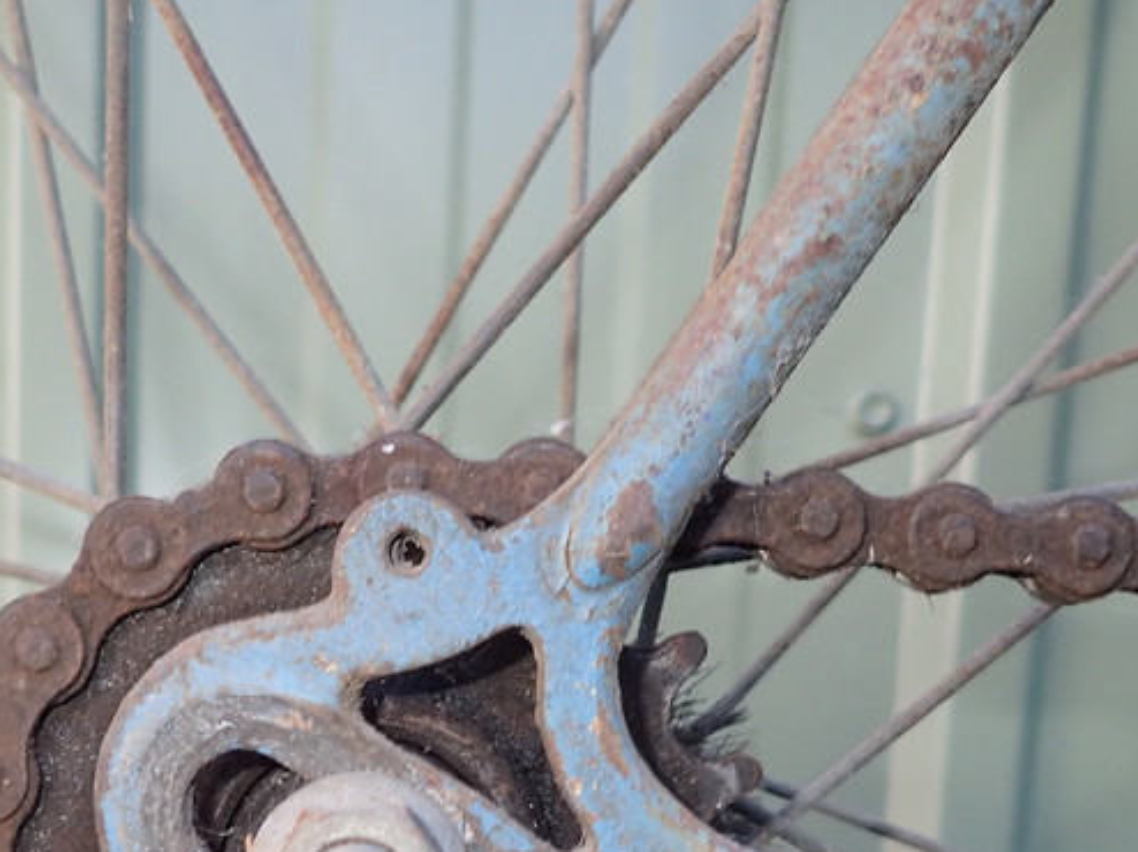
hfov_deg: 35.4
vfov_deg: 25.4
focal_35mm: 54
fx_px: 1774
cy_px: 900
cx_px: 452
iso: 100
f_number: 5.6
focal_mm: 4.5
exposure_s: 1/30
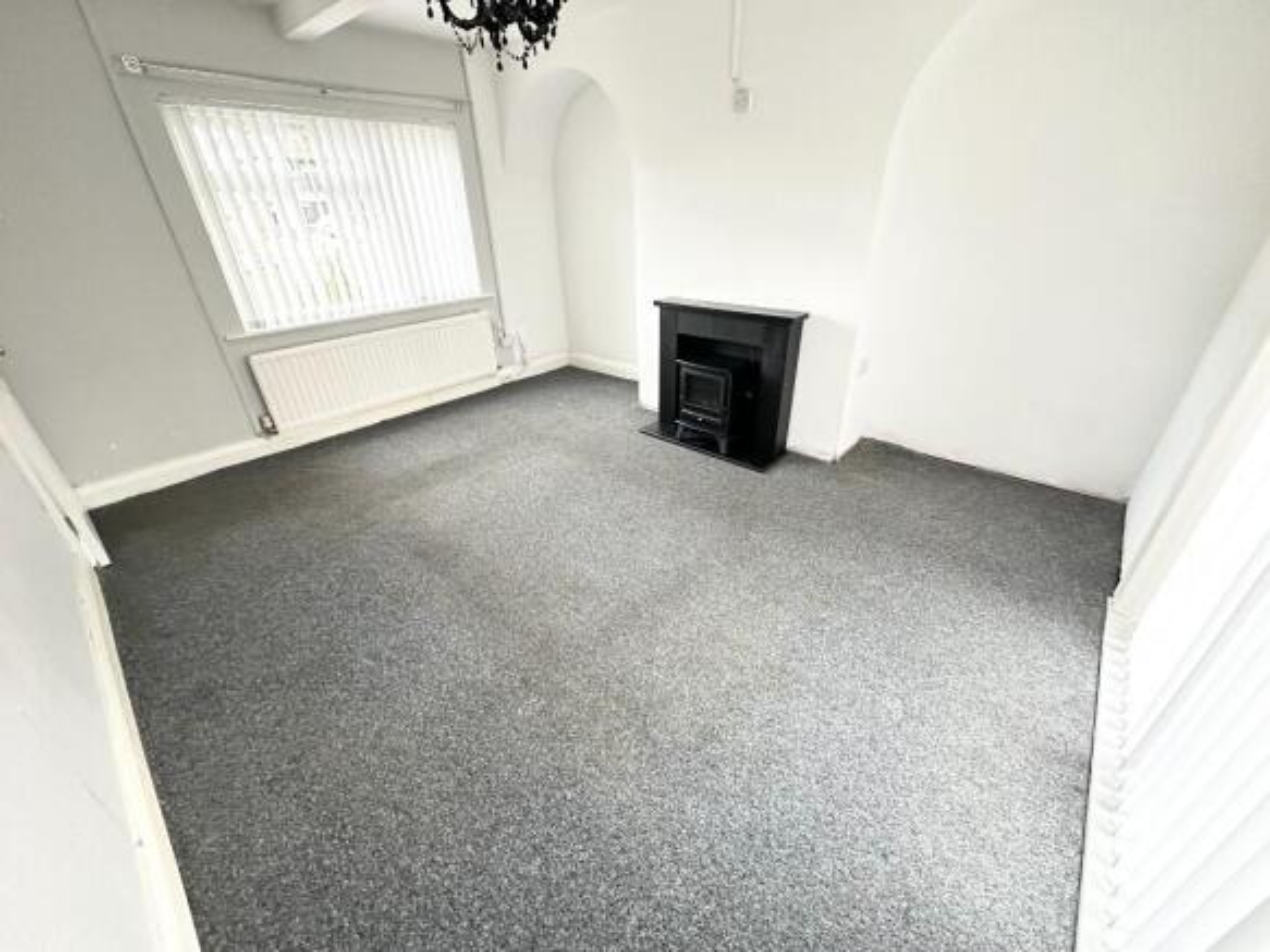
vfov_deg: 85.7
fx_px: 514
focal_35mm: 14
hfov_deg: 102.1
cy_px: 476
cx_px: 635
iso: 500
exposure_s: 1/60
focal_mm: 2.22
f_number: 2.2
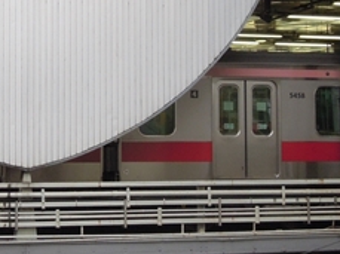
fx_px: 1030
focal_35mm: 105
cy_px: 40
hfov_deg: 18.4
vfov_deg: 14.0
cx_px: 36
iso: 400
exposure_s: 1/125
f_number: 5.2
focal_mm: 7.2
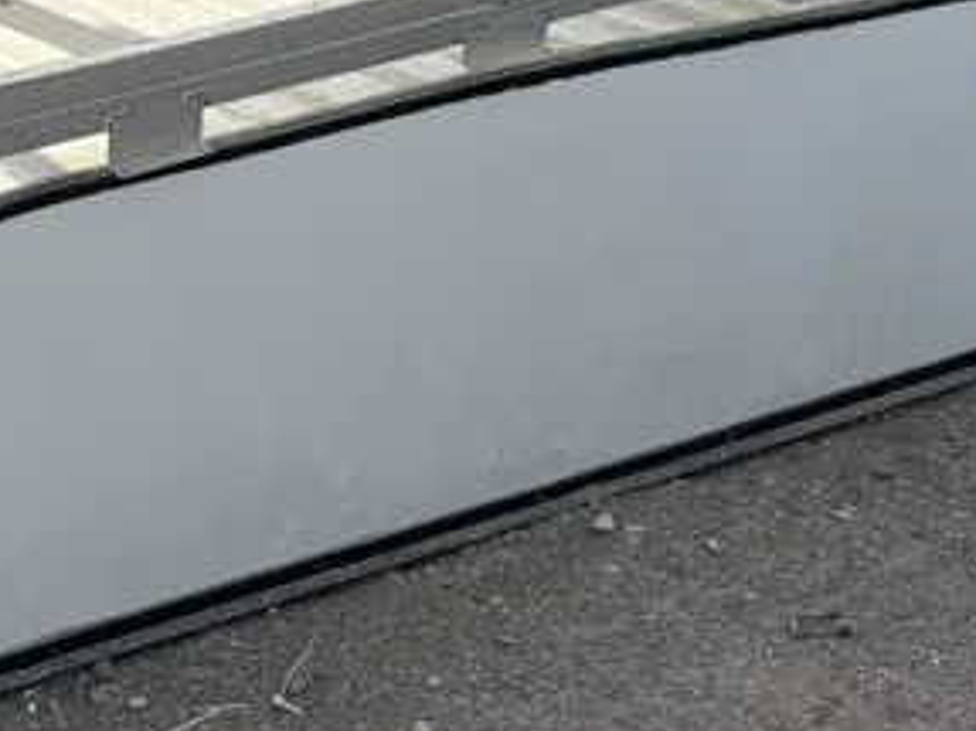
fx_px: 1635
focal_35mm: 58
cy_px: 286
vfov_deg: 25.2
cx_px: 95
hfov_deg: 31.7
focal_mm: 5.7
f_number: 1.5
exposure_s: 1/2841
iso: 50
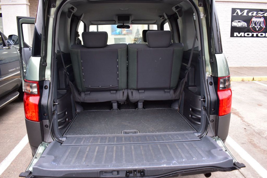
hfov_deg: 61.9
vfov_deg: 43.6
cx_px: 134
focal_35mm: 30
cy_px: 89
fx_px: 222
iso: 500
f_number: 6.3
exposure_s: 1/15
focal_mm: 20
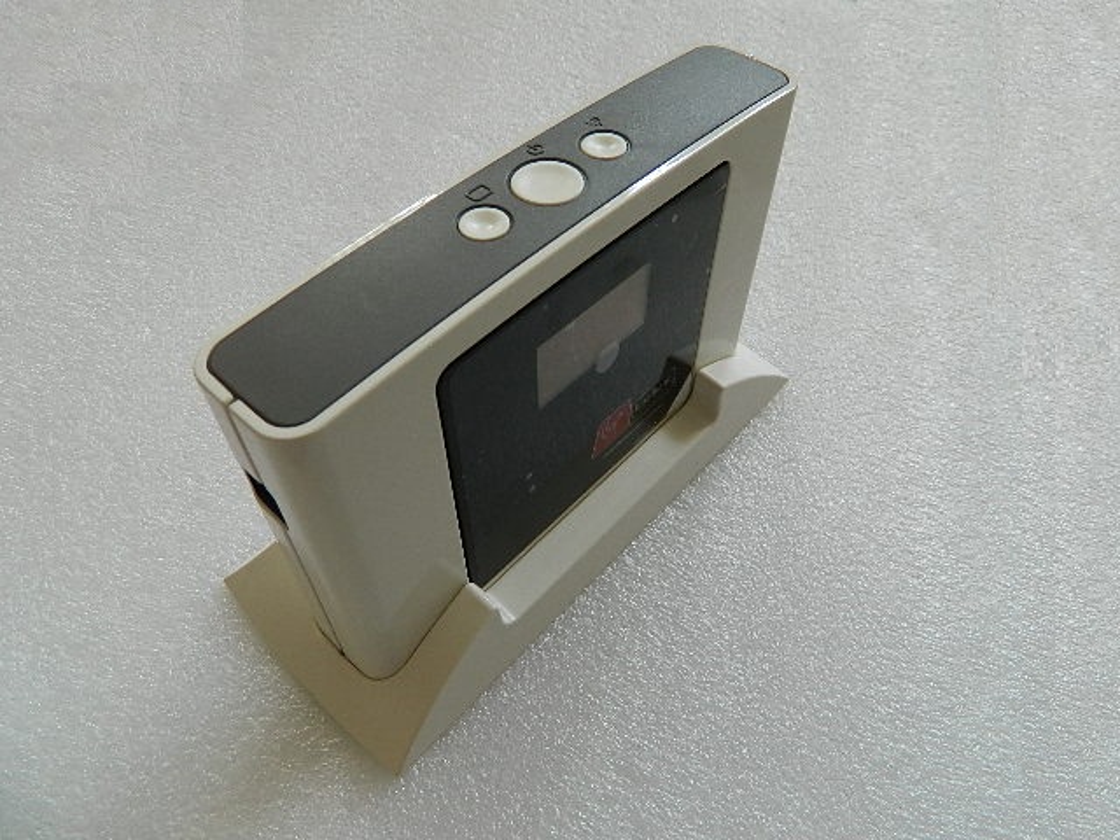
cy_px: 420
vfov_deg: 54.9
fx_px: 809
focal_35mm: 25
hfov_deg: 69.4
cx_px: 560
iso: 80
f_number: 3.1
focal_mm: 4.5
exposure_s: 1/30
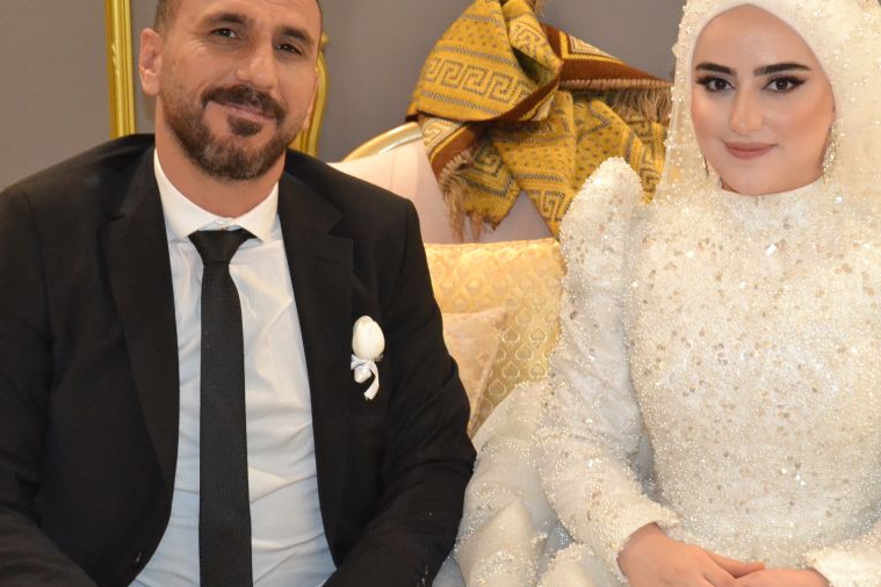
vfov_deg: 18.2
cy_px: 268
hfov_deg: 27.1
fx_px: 1828
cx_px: 494
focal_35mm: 75
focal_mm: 35
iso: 3200
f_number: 4.2
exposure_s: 1/60
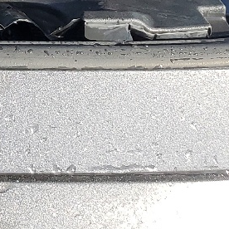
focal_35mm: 133
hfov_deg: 12.0
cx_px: -197
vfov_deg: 11.7
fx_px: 995
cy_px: -232
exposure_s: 1/909
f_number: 1.5
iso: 50
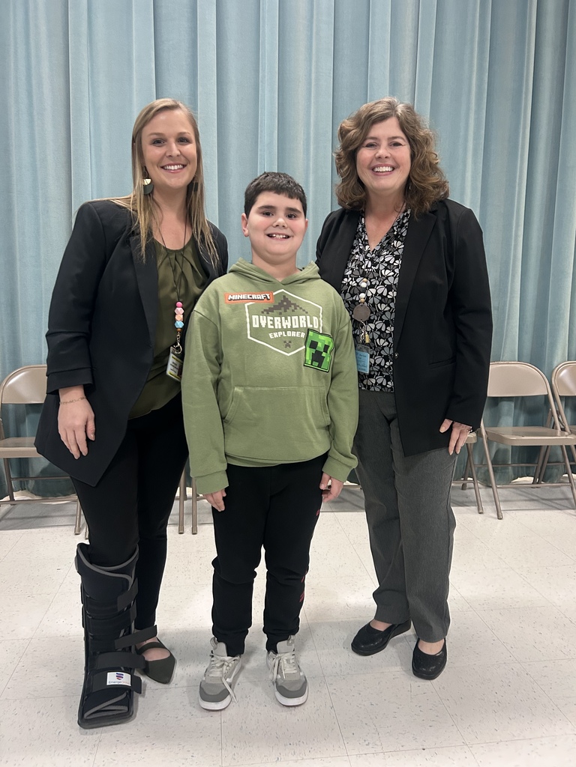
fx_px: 577
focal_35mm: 26
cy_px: 384
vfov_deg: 67.3
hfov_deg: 53.1
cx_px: 288
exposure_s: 1/60
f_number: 1.5
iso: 250
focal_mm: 5.7
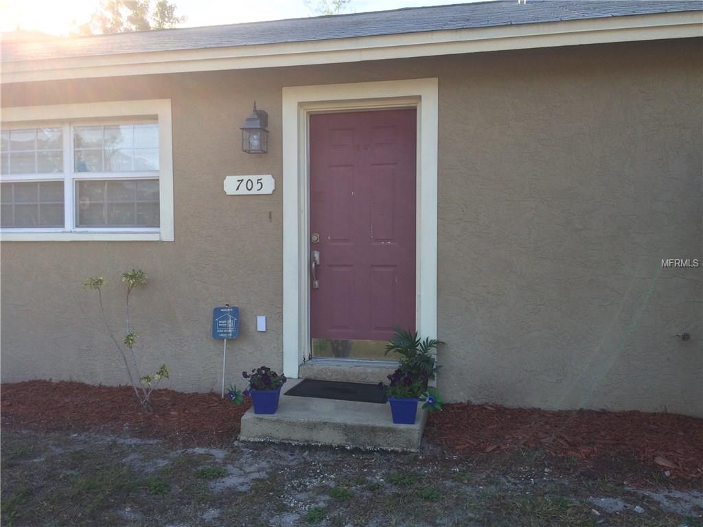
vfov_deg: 48.2
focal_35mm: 29
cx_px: 352
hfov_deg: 61.7
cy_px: 264
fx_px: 589
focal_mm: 4.15
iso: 32
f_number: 2.2
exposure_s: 1/441
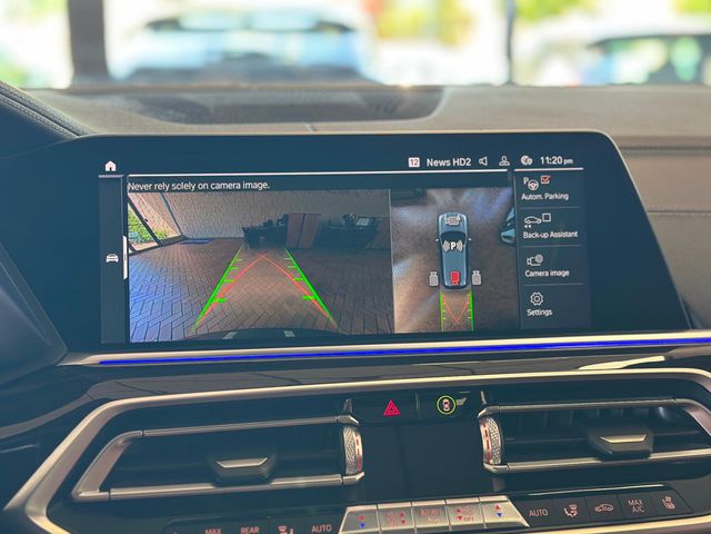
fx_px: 986
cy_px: 267
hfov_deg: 39.7
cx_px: 356
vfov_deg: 30.3
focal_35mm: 48
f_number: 1.78
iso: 200
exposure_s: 1/60
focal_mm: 6.86
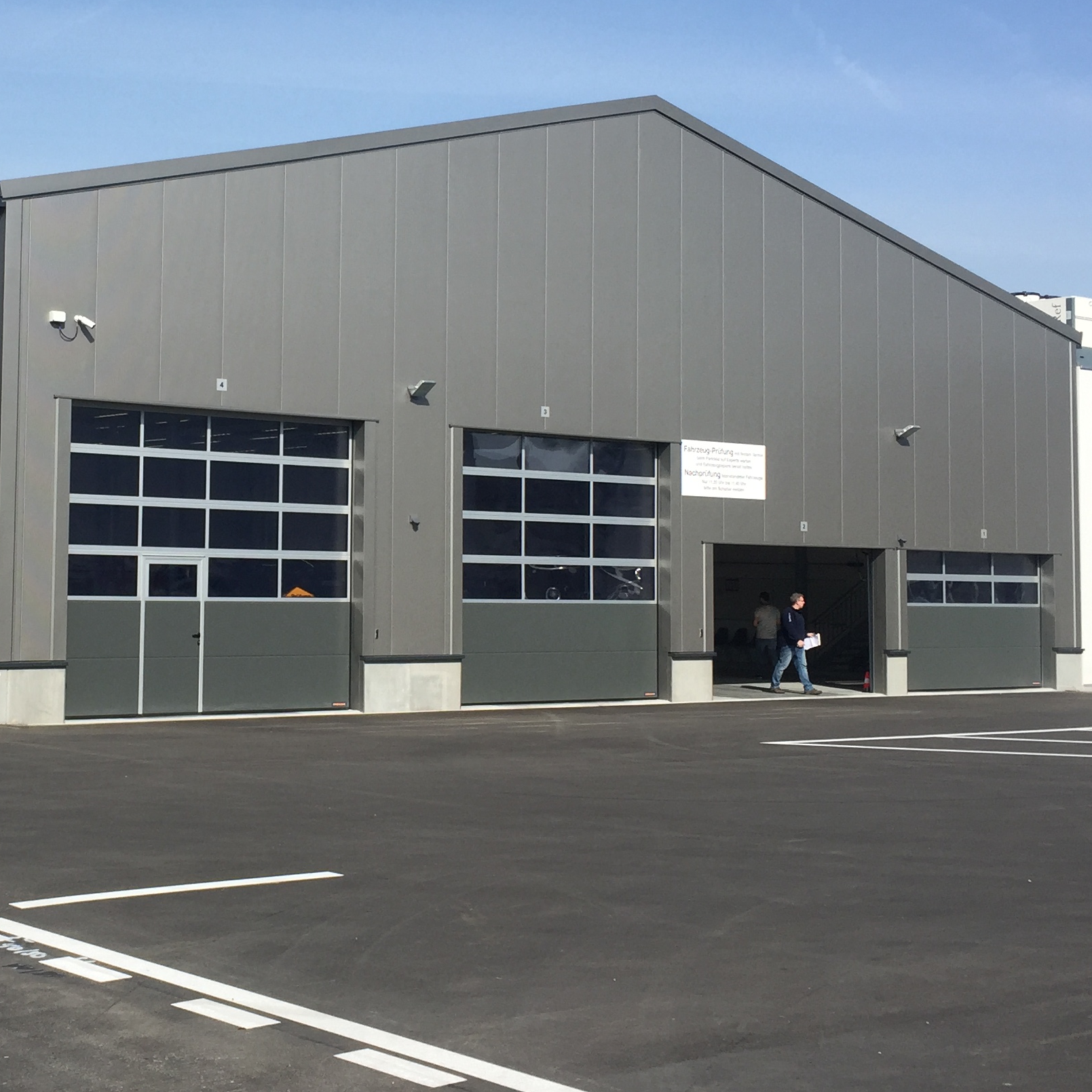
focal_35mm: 52
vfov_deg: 32.7
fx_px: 1856
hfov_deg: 32.0
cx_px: 242
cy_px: 444
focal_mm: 4.15
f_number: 2.2
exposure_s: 1/2083
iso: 32
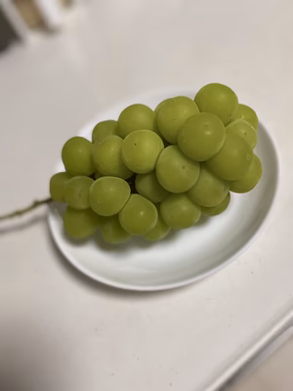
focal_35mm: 26
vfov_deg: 67.3
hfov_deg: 53.1
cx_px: 146
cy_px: 196
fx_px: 293
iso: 64
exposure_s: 1/50
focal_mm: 4.25
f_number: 1.8
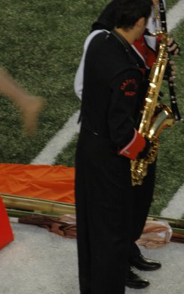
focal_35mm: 941
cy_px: 133
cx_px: 132
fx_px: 7544
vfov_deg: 2.2
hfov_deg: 1.4
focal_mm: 400
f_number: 5.6
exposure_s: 1/60
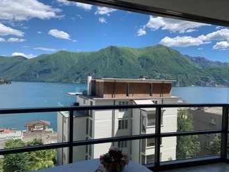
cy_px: 91
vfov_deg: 49.8
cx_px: 120
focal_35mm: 28
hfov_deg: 63.4
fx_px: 185
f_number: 1.8
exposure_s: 1/1560
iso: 25
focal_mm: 4.25
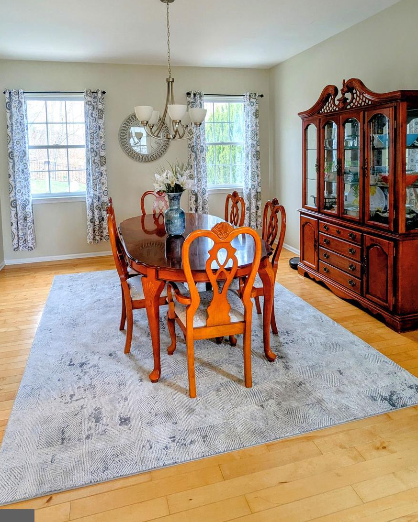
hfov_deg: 63.0
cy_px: 181
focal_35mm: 22
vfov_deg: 73.2
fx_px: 340
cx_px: 192
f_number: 2.2
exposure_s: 1/24
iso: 55
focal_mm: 2.35
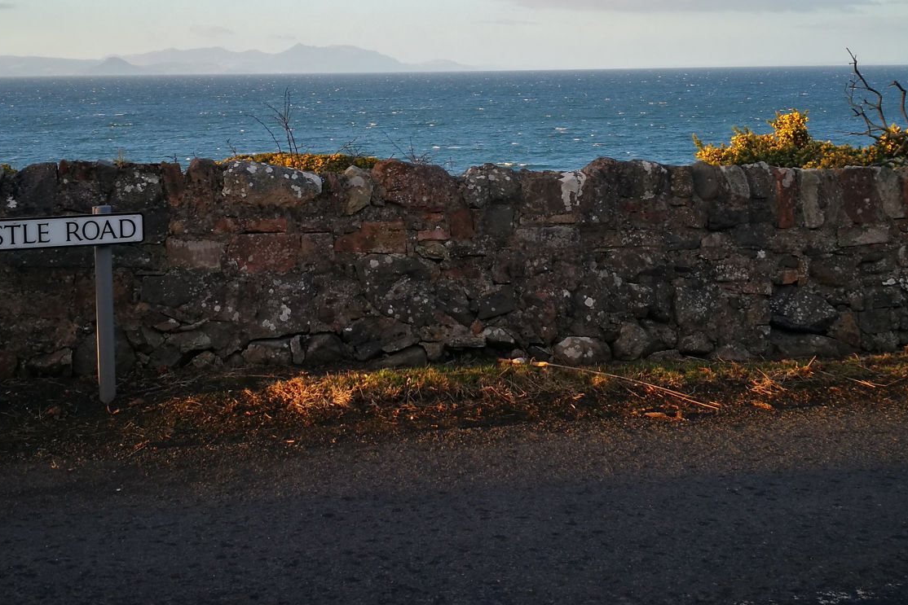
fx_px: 1261
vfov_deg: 26.7
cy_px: 163
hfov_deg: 39.6
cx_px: 418
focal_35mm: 50
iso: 50
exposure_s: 1/265
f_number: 2.2
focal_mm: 4.5
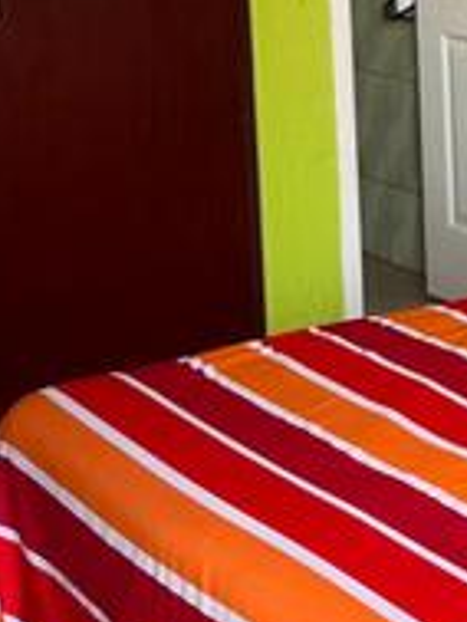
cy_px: 39
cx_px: 691
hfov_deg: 12.8
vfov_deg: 17.6
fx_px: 1976
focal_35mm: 110
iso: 125
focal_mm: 5.1
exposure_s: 1/121
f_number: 1.6
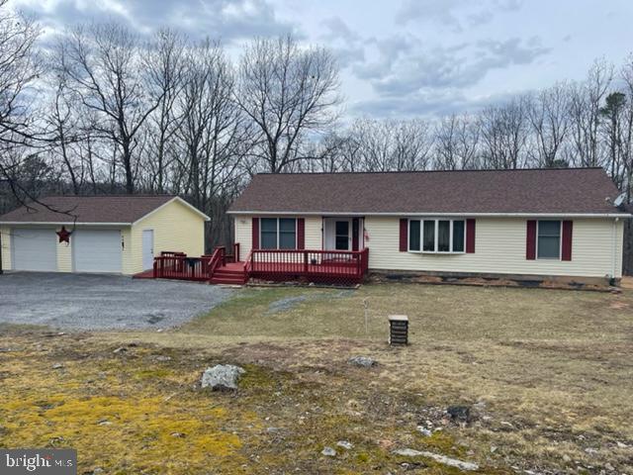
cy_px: 238
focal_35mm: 26
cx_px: 316
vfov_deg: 53.1
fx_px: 475
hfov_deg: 67.3
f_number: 1.6
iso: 32
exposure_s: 1/3205
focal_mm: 4.2
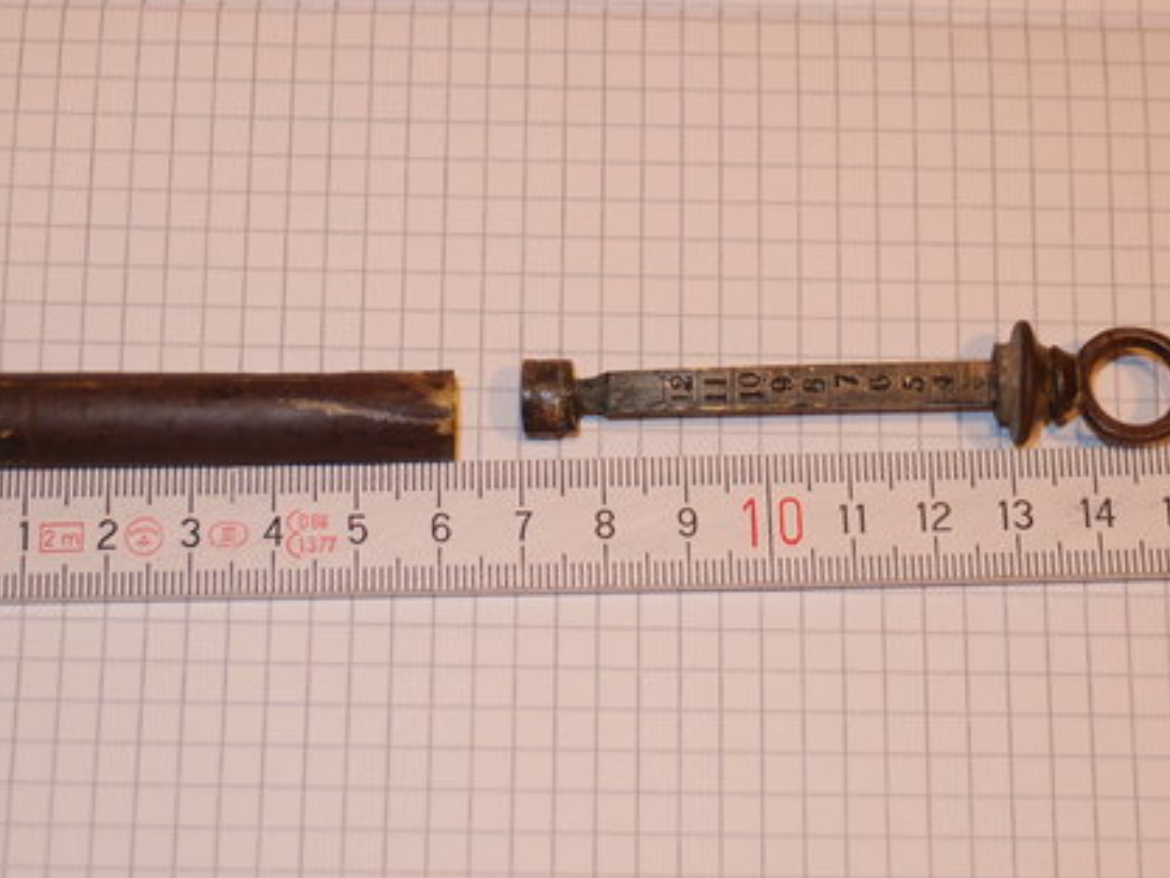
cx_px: 572
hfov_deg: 25.0
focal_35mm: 78
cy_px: 403
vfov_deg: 18.9
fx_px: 2637
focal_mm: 14.05
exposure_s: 1/160
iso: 250
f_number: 2.2
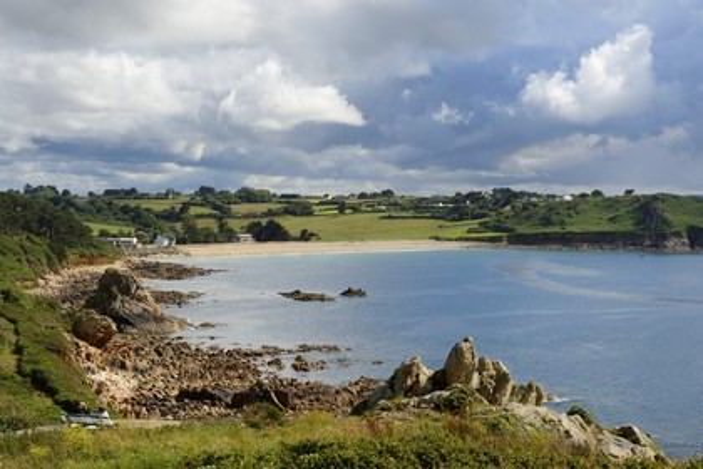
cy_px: 234
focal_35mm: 70
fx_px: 1367
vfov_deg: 19.5
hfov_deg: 28.8
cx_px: 352
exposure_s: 1/250
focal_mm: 70
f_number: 13
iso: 200
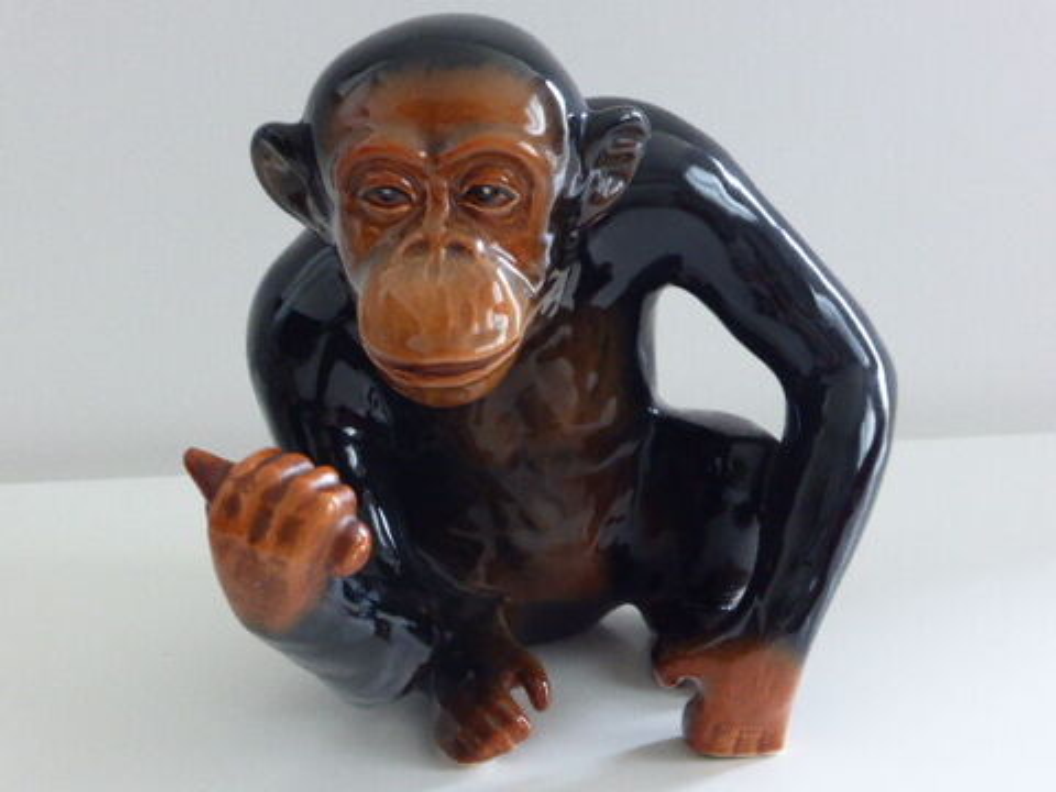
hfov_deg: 23.0
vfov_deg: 17.4
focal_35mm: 85
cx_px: 528
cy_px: 396
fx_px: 2593
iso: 400
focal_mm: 14.2
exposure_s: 1/20
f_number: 5.1
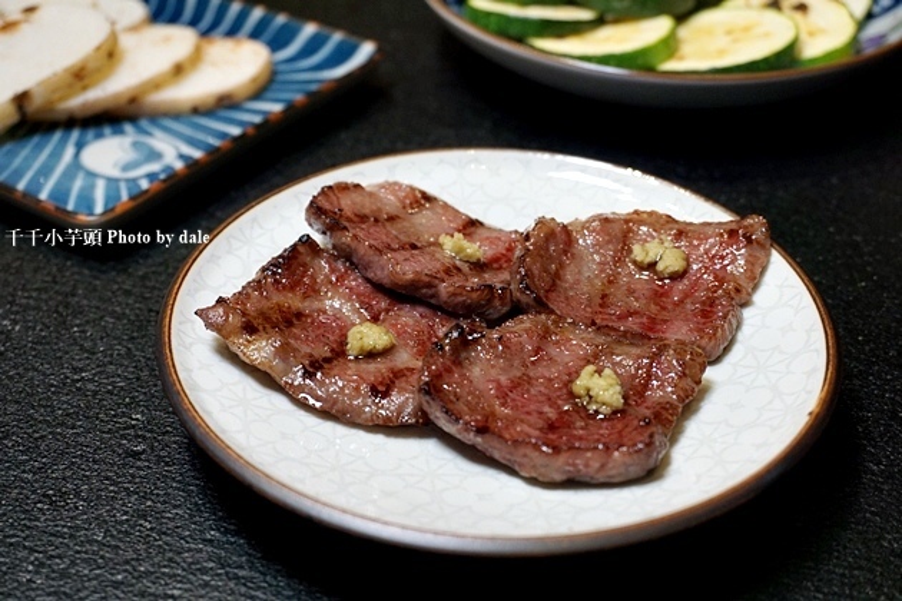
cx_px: 451
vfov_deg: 28.1
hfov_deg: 41.1
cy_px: 300
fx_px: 1203
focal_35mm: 48
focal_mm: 32
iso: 640
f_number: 5.6
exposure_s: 1/60
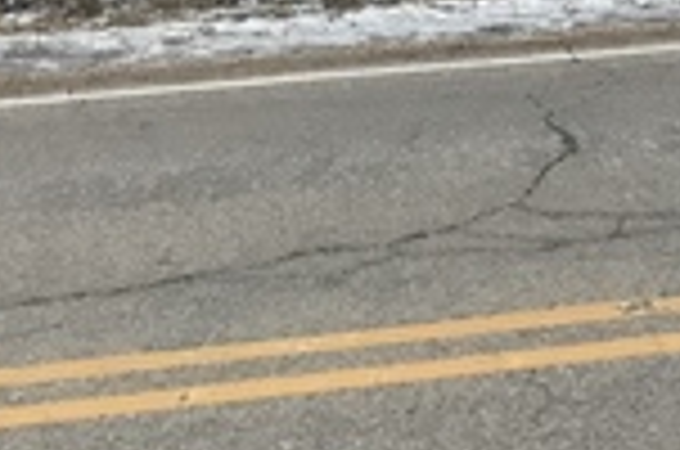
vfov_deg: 10.5
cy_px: -349
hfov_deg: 16.6
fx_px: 2300
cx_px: 633
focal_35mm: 122
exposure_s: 1/17
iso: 40
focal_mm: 3.99
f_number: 1.8
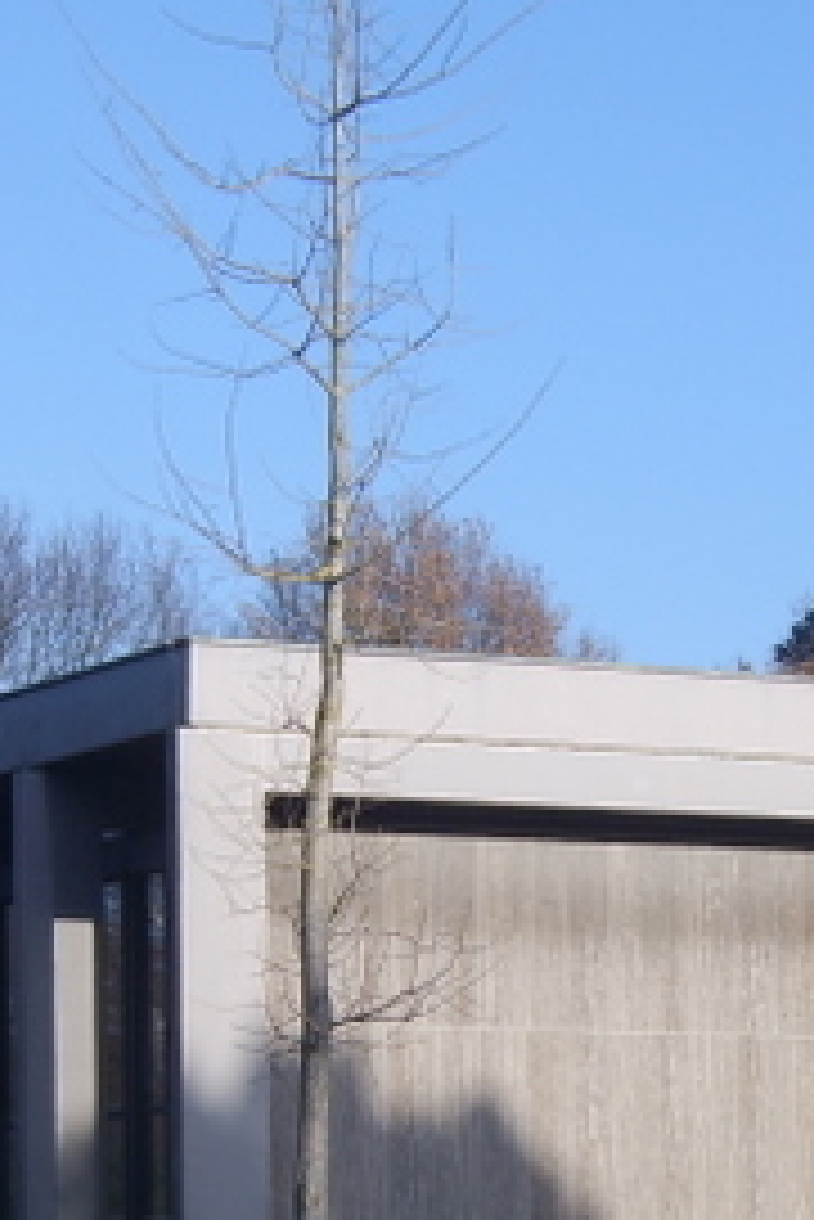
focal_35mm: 113
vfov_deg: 17.9
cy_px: 977
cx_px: 369
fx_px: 3827
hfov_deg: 12.1
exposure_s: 1/176
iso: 71
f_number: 6.7
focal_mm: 11.93
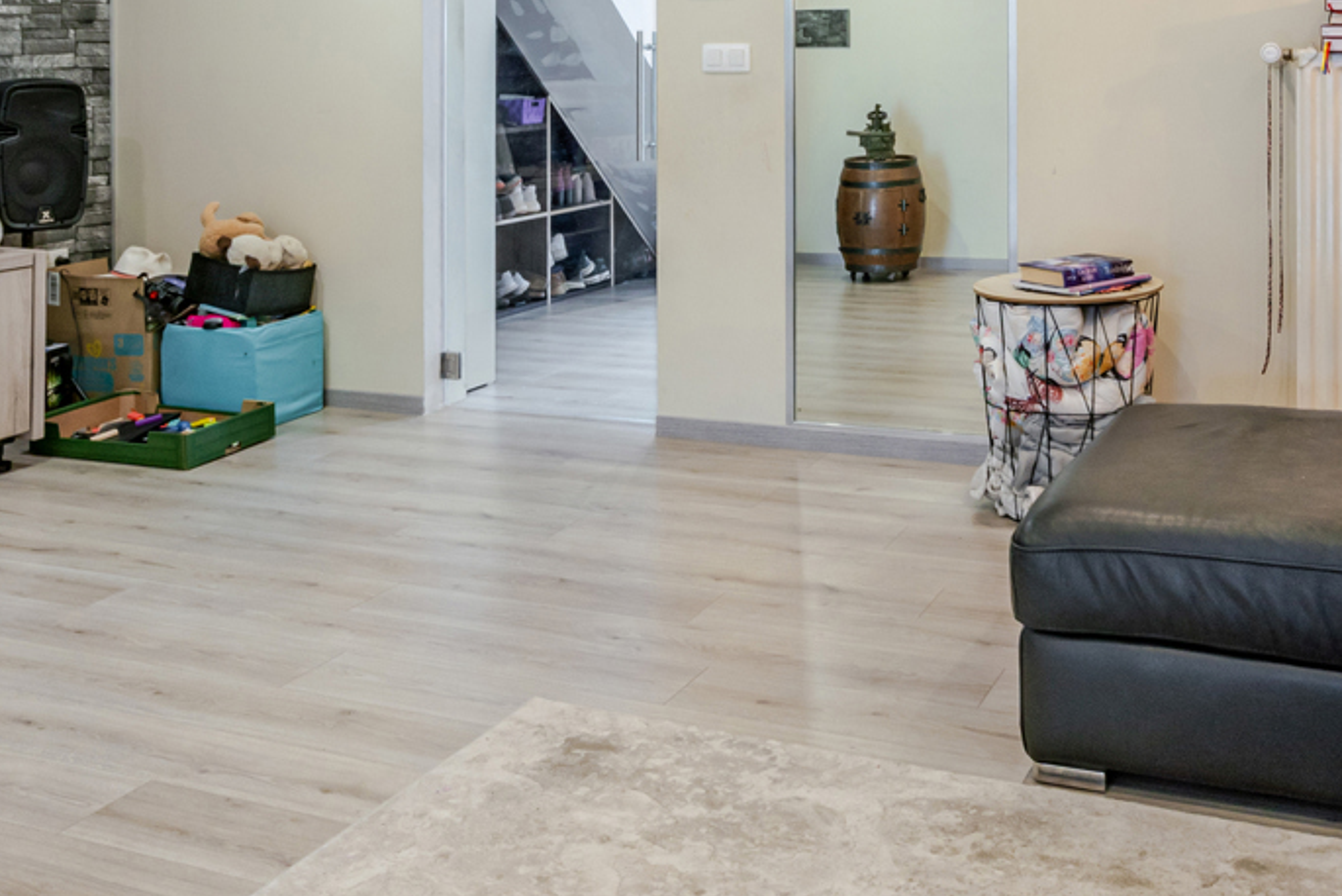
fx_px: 1566
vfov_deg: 30.4
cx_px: 791
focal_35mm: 42
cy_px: 76
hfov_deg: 46.2
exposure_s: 1/10
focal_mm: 16
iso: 250
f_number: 11
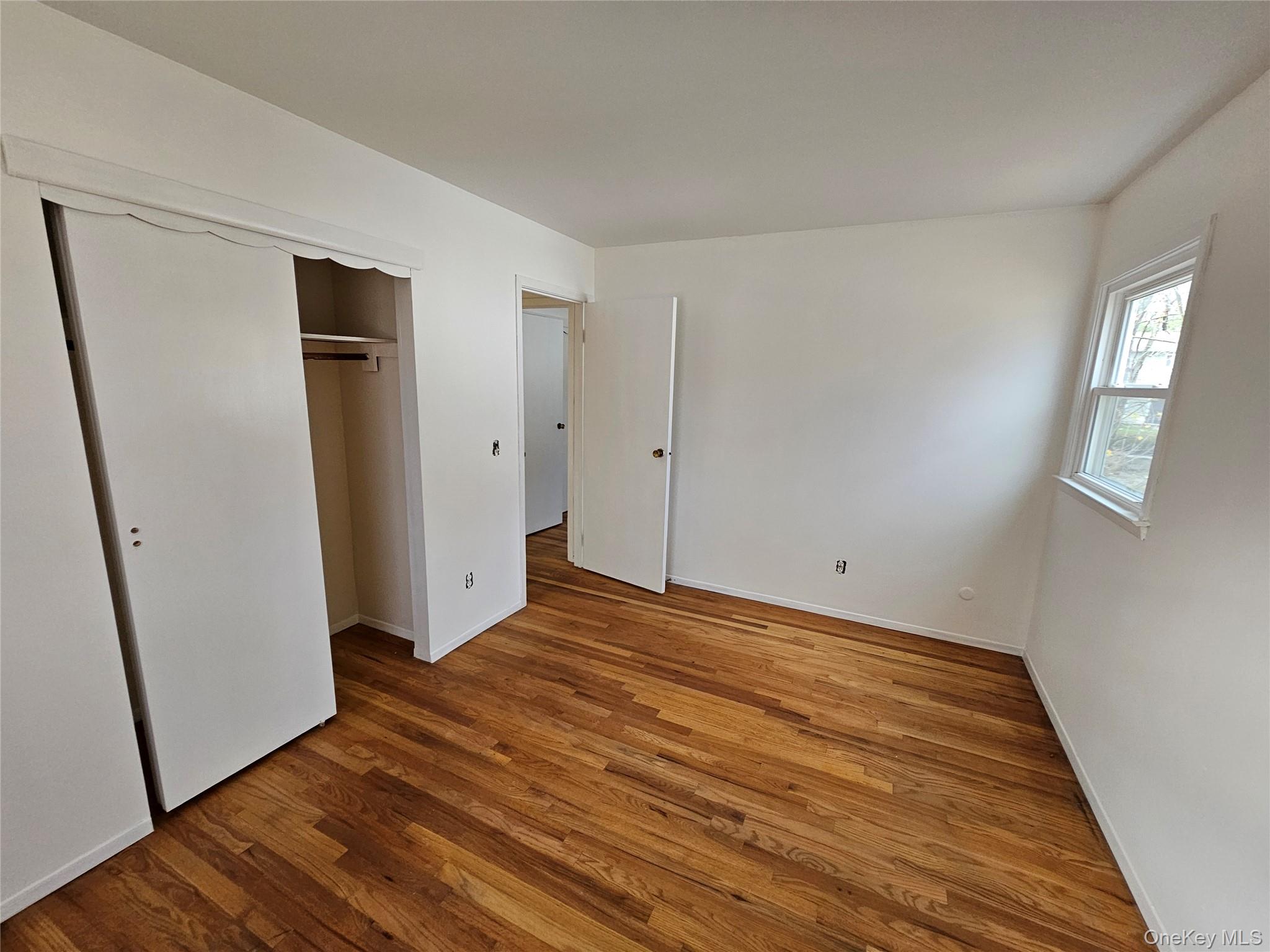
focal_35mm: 13
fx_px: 477
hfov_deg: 106.2
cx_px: 635
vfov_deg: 89.9
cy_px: 476
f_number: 2.2
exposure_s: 1/60
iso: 200
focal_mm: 2.2
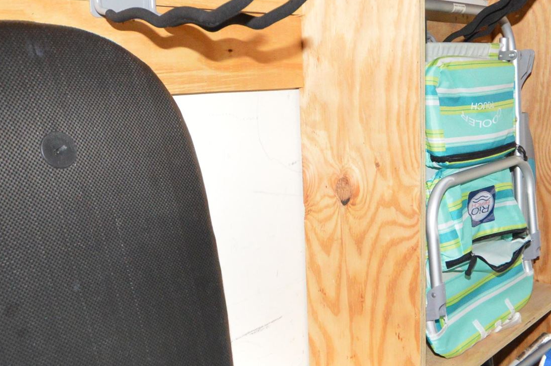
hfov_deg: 45.0
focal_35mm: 42
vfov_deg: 31.8
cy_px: 208
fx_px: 642
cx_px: 406
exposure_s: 1/60
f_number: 3.5
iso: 1600
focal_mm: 10
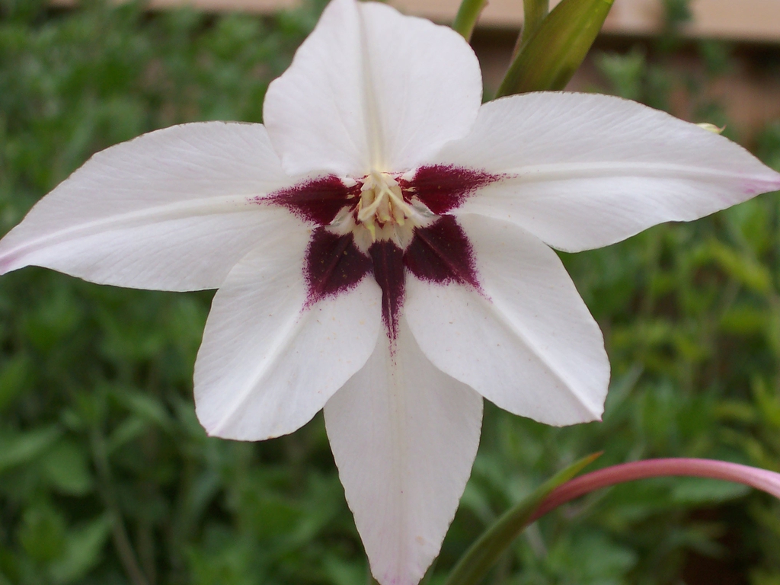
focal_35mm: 89
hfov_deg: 22.0
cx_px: 390
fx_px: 2005
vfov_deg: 16.6
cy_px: 292
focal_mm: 13.5
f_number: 4.1
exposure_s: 1/125
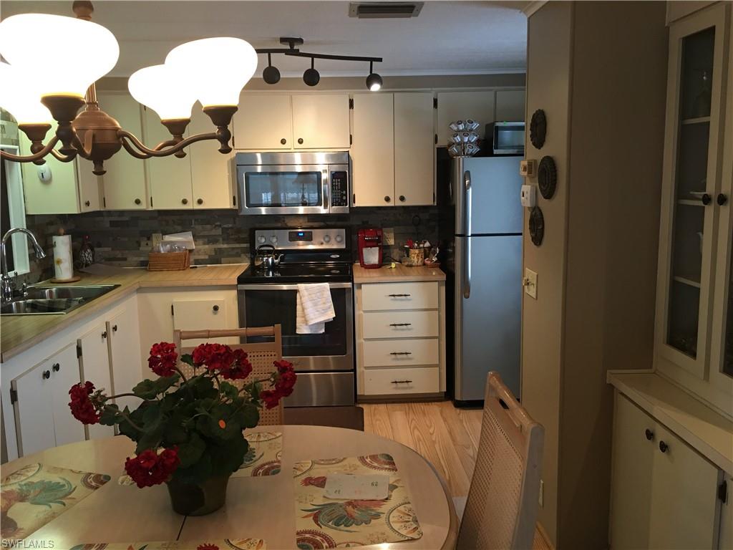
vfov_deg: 48.2
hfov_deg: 61.7
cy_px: 275
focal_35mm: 29
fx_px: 614
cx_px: 366
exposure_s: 1/15
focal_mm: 4.15
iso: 64
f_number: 2.2
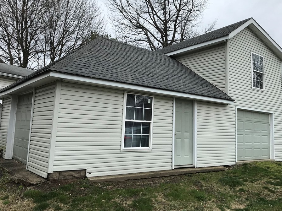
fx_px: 261
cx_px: 147
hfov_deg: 56.8
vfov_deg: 44.1
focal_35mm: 32
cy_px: 98
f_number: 1.8
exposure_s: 1/1153
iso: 20
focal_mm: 3.99
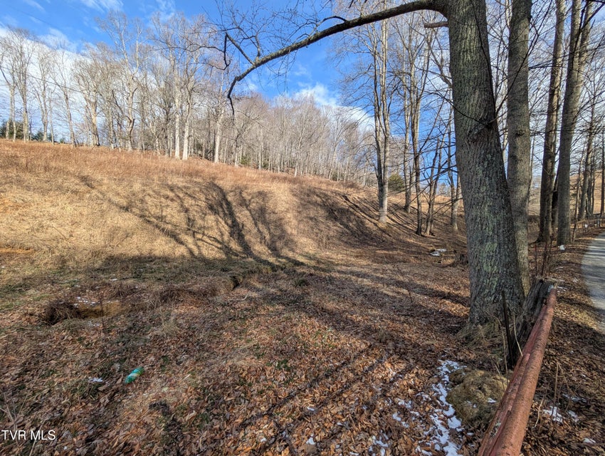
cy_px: 228
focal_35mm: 12
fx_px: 210
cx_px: 302
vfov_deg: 94.6
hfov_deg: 110.5
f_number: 1.7
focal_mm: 2.02
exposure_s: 1/1330
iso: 53
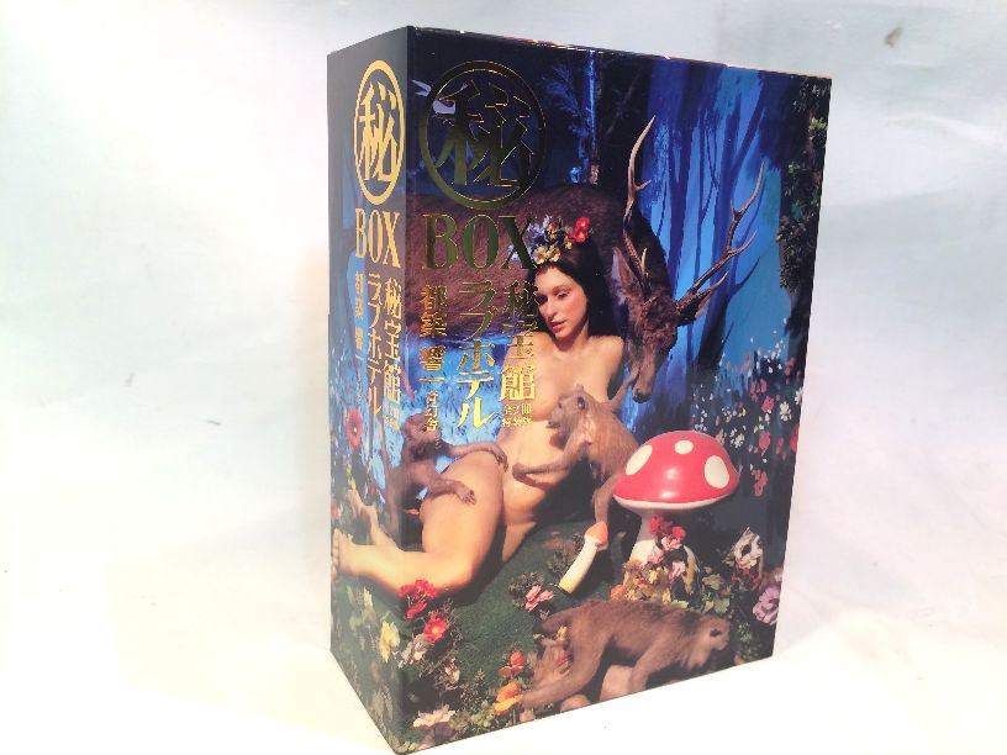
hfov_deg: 61.7
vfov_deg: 48.2
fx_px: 844
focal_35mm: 29
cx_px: 504
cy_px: 378
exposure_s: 1/30
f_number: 2.2
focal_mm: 4.15
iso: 50
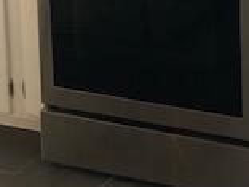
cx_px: 319
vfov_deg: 11.6
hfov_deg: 16.2
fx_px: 827
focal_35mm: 115
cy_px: -182
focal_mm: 3.99
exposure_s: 1/24
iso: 40
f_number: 1.8
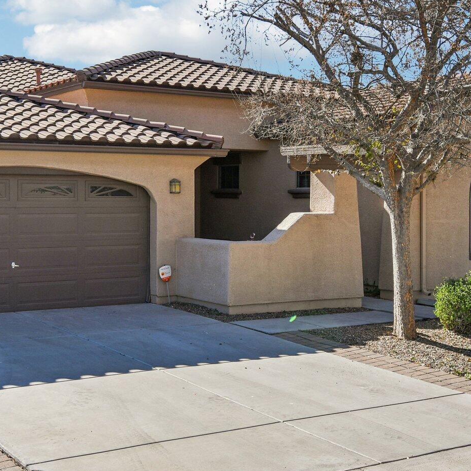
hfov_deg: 30.4
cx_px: 167
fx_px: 862
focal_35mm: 56
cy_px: 167
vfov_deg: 30.4
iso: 100
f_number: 8
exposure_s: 1/320
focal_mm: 20
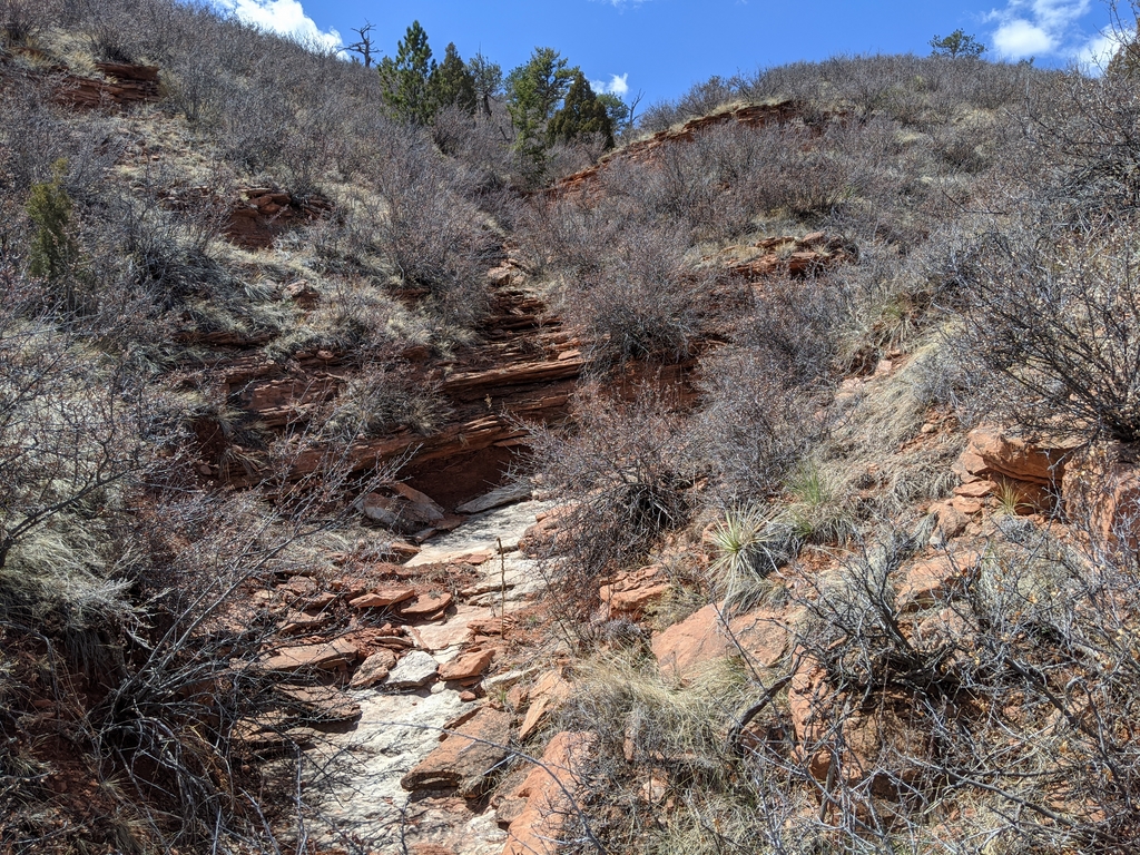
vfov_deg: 51.4
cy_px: 428
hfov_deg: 65.3
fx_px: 889
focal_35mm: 27
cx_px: 570
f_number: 1.8
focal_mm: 4.44
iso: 45
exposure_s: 1/2347
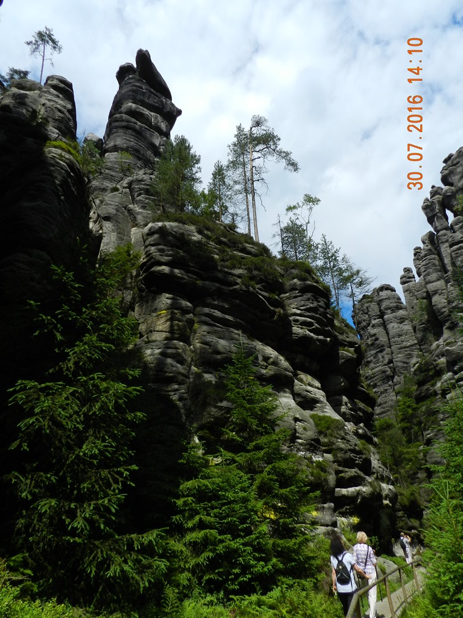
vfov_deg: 73.9
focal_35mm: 23
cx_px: 232
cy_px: 309
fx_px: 410
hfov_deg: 58.9
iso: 160
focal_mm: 4
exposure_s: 1/1250
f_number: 4
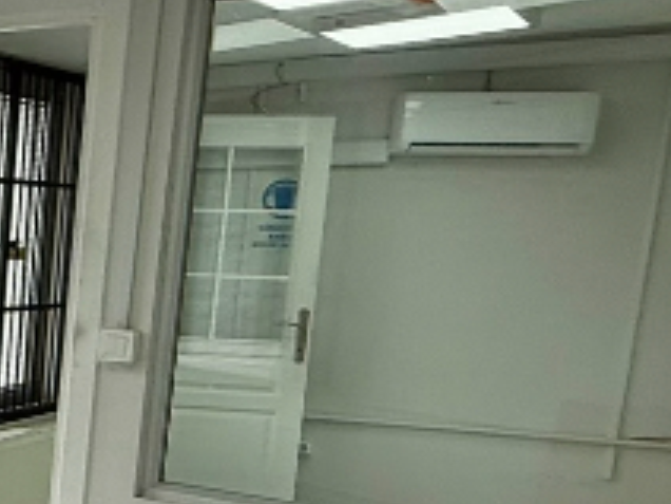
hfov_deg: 21.7
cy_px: 399
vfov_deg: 22.0
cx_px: -459
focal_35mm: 66
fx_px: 1279
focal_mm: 2.22
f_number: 2.2
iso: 64
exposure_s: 1/386
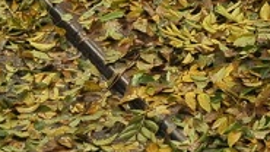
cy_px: -232
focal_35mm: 651
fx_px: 4660
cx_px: 258
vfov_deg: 1.9
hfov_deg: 3.3
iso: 3200
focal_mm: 135
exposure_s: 1/160
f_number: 6.3
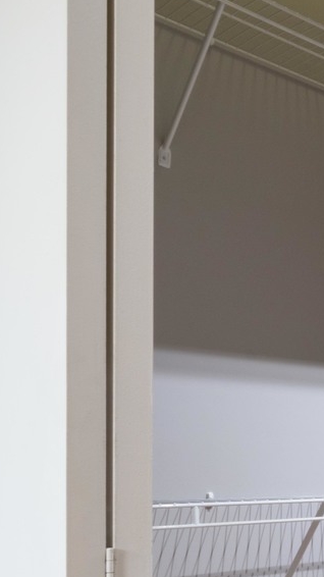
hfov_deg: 18.3
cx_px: 639
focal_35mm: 45
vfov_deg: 43.1
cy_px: 473
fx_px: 688
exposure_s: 1.6
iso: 125
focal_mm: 10
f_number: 20
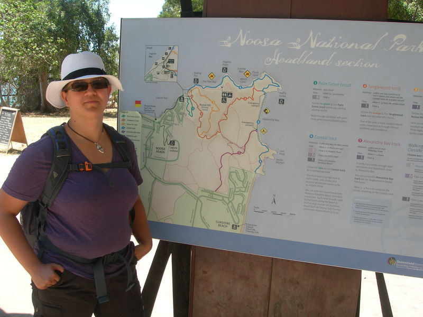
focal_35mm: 38
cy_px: 158
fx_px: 464
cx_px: 212
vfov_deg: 37.7
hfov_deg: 49.0
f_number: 4.8
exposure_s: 1/131
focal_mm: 7.8
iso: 50
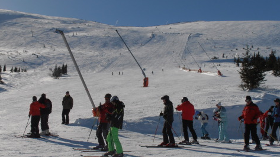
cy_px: 88
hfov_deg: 33.3
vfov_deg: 19.1
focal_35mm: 63
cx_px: 140
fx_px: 468
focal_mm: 10.04
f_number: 11
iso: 80
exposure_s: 1/500
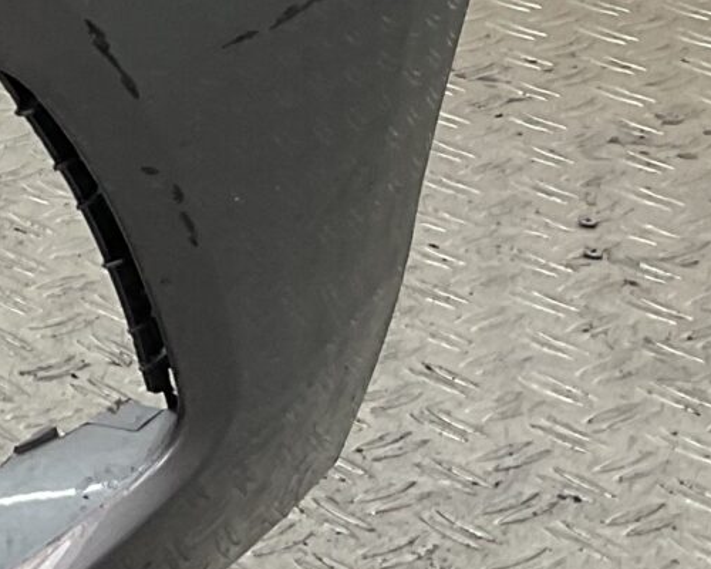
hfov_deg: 11.8
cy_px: -229
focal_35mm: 145
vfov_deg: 10.4
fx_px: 3051
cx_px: -731
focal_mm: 3
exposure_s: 1/100
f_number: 1.8
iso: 25
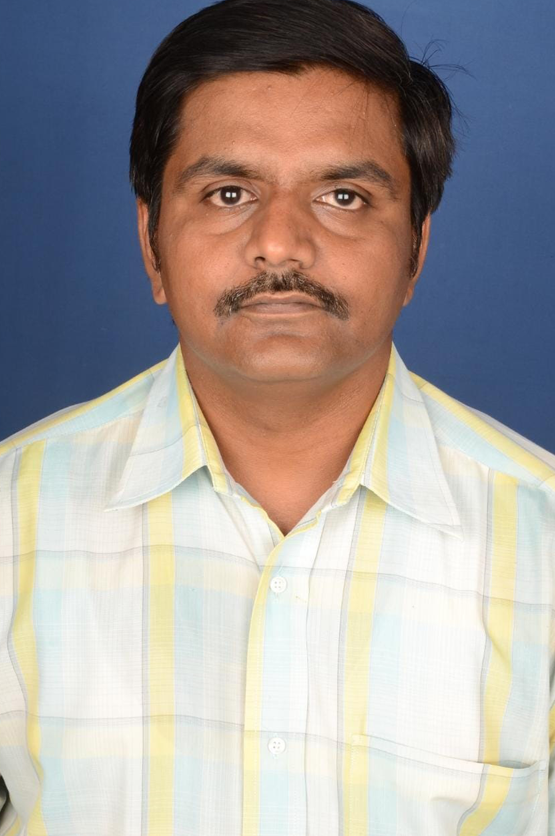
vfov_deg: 34.5
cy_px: 417
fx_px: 1345
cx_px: 276
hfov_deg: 23.3
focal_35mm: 58
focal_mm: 38
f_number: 7.1
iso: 500
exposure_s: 1/125
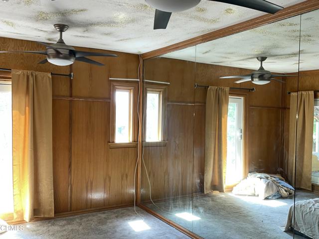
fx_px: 240
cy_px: 120
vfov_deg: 53.1
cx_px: 160
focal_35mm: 26
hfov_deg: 67.3
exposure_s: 1/40
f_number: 1.6
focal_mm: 4.2
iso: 32
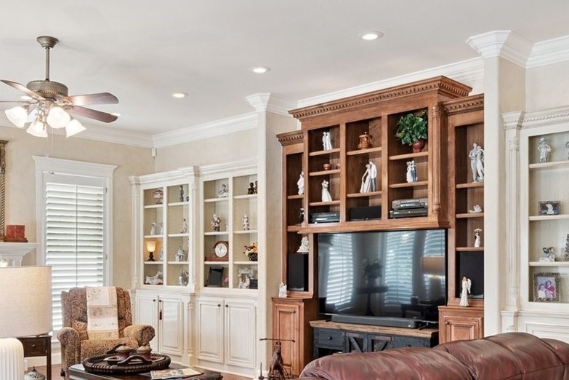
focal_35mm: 39
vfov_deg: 33.7
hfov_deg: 49.5
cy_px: 268
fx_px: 616
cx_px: 262
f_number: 6.3
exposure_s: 1/50
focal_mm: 10
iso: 200
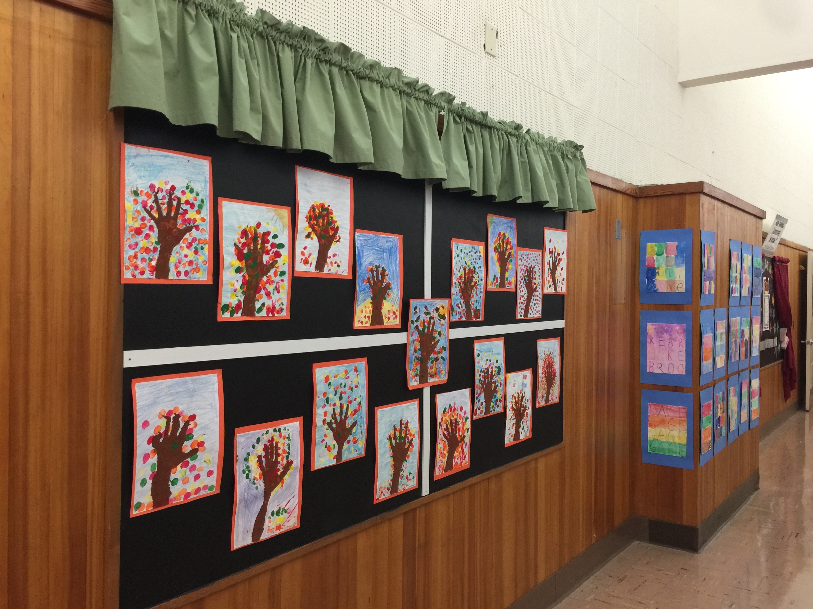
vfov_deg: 48.2
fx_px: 681
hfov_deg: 61.7
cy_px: 304
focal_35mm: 29
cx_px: 406
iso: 64
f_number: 2.2
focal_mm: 4.15
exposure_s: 1/15
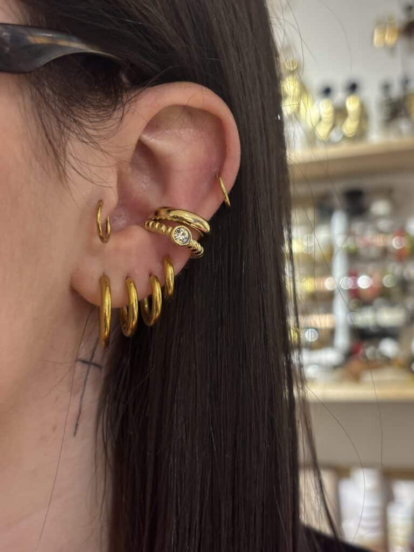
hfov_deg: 28.0
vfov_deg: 36.8
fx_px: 829
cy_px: 276
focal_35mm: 52
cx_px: 207
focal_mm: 5.96
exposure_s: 1/50
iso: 160
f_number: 1.6
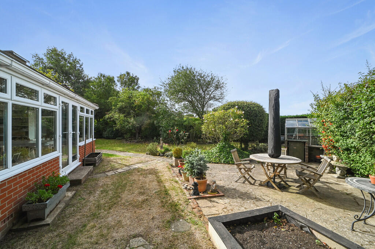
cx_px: 188
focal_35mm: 14
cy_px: 124
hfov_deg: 104.3
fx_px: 146
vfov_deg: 81.1
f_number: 8
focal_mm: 14
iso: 500
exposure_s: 1/800
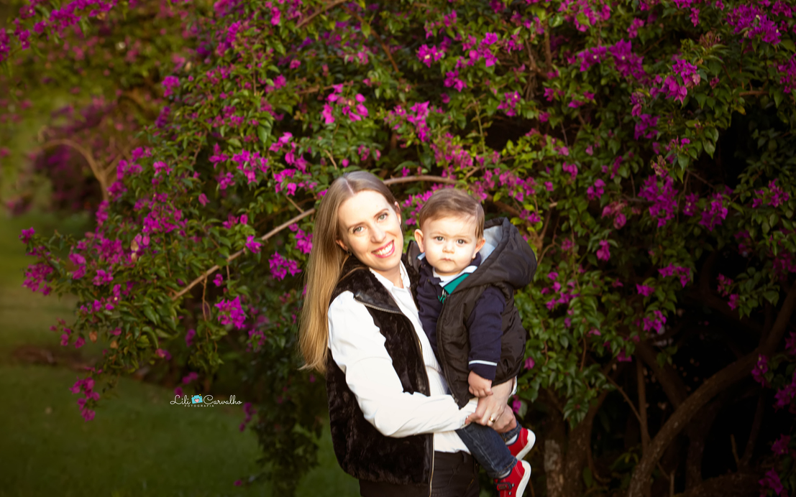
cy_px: 227
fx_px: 2278
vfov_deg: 12.5
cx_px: 429
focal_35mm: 105
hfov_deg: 19.8
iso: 1600
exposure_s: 1/200
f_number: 6.3
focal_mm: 95
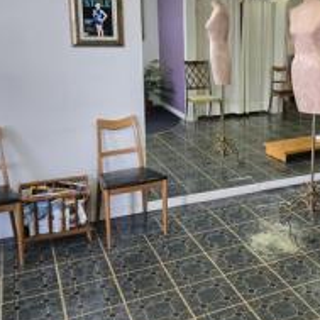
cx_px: 252
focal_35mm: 43
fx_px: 450
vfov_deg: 38.7
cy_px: 108
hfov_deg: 37.9
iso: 250
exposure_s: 1/120
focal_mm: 5.4
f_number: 1.8
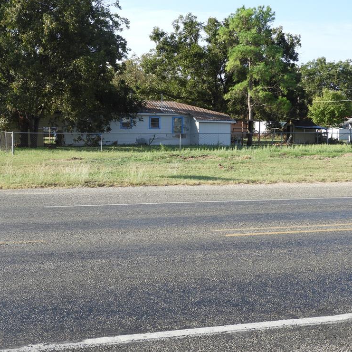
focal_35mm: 55
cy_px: 171
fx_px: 633
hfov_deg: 31.0
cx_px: 142
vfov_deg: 31.1
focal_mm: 8.1
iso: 100
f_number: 4
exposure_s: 1/400
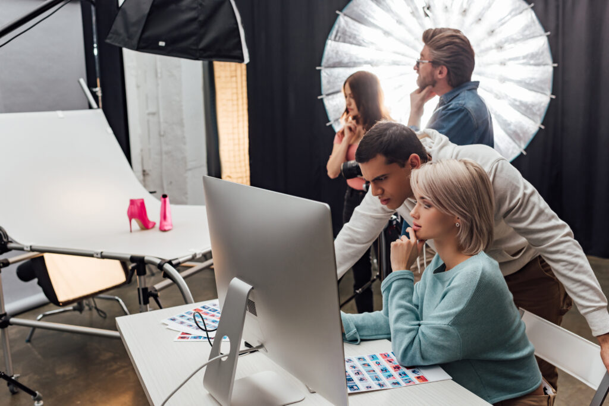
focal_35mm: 35
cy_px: 203
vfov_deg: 37.9
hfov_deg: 54.4
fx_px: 592
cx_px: 304
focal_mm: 35
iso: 100
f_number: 3.5
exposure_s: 1/250
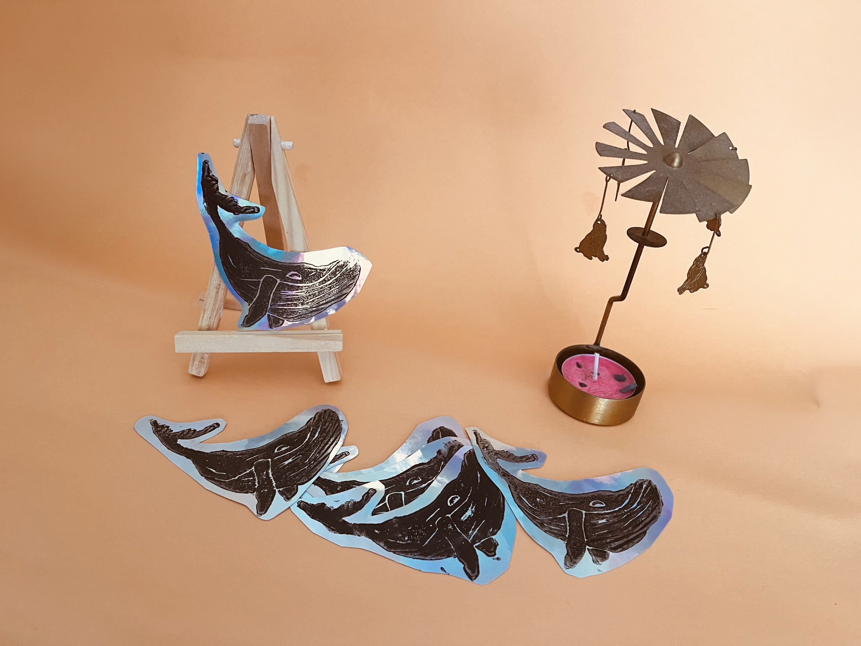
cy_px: 323
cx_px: 430
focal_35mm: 26
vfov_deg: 53.1
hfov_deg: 67.3
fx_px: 647
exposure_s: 1/50
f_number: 1.6
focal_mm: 5.1
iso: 160
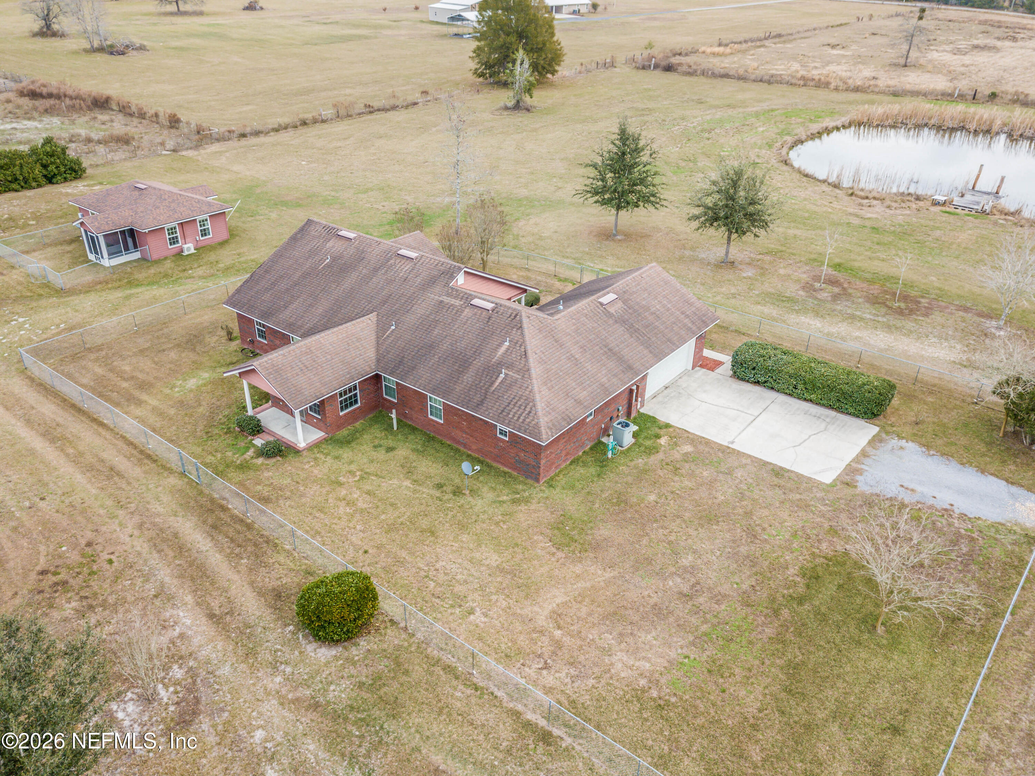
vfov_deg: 53.0
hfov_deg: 67.3
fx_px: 777
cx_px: 518
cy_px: 388
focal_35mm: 26
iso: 100
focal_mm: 4.73
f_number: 2.2
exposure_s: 1/250
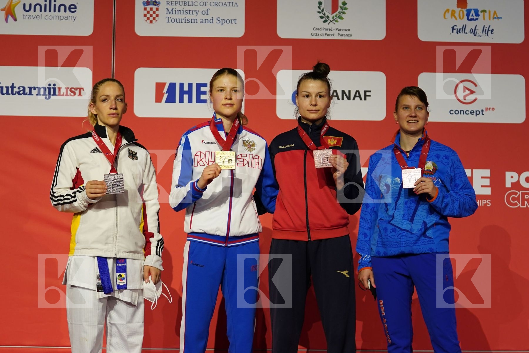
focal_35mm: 108
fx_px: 1587
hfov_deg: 18.9
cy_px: 176
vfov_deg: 12.7
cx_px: 264
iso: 640
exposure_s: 1/250
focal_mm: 72
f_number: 2.8
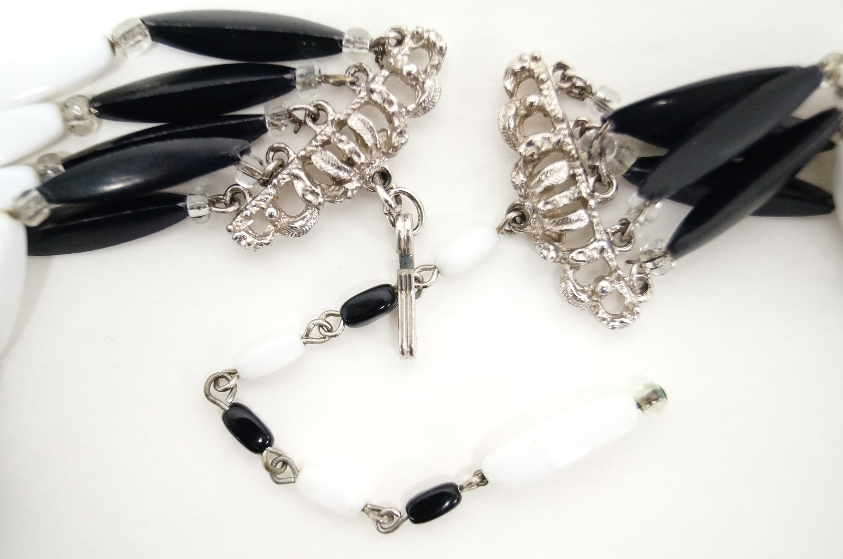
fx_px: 1227
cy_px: 280
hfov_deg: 37.9
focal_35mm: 52
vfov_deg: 25.7
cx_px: 422
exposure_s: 1/60
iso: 2000
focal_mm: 35
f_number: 5
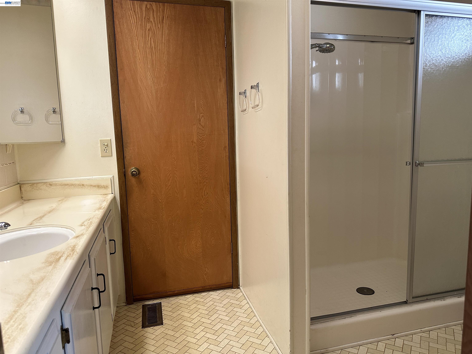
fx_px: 327
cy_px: 177
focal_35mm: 24
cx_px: 236
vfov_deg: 56.8
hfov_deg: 71.6
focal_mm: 6.86
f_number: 1.78
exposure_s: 1/60
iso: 200
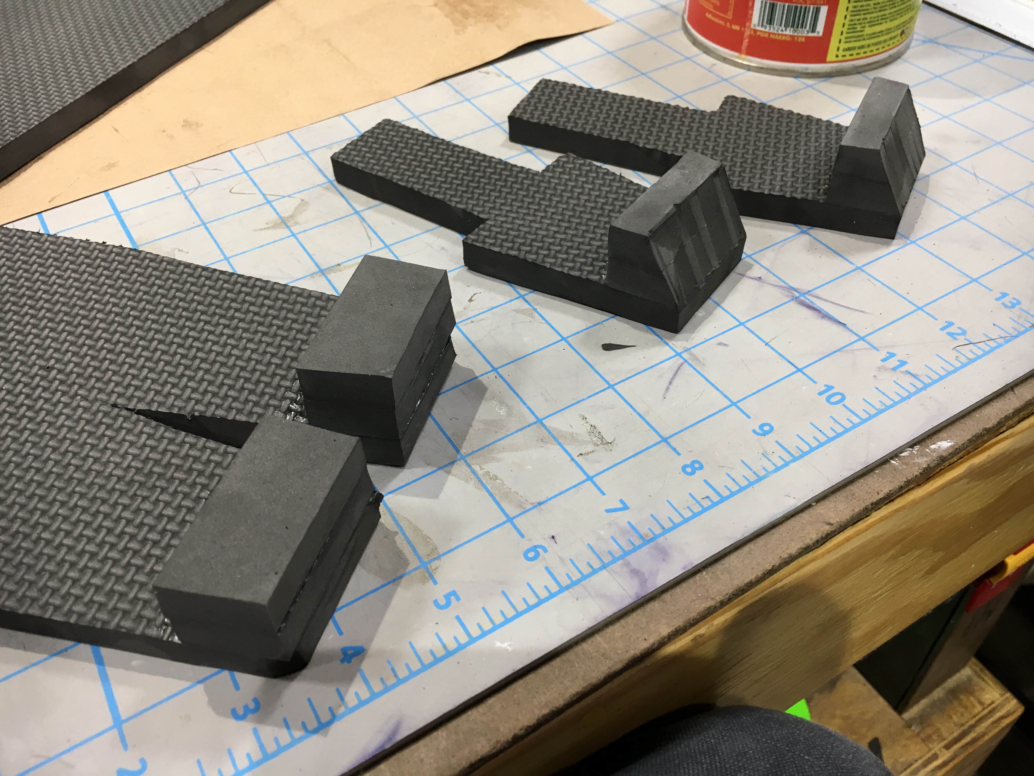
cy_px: 388
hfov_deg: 61.7
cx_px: 517
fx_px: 866
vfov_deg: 48.2
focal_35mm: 29
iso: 32
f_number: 2.2
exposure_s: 1/30
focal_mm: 4.15
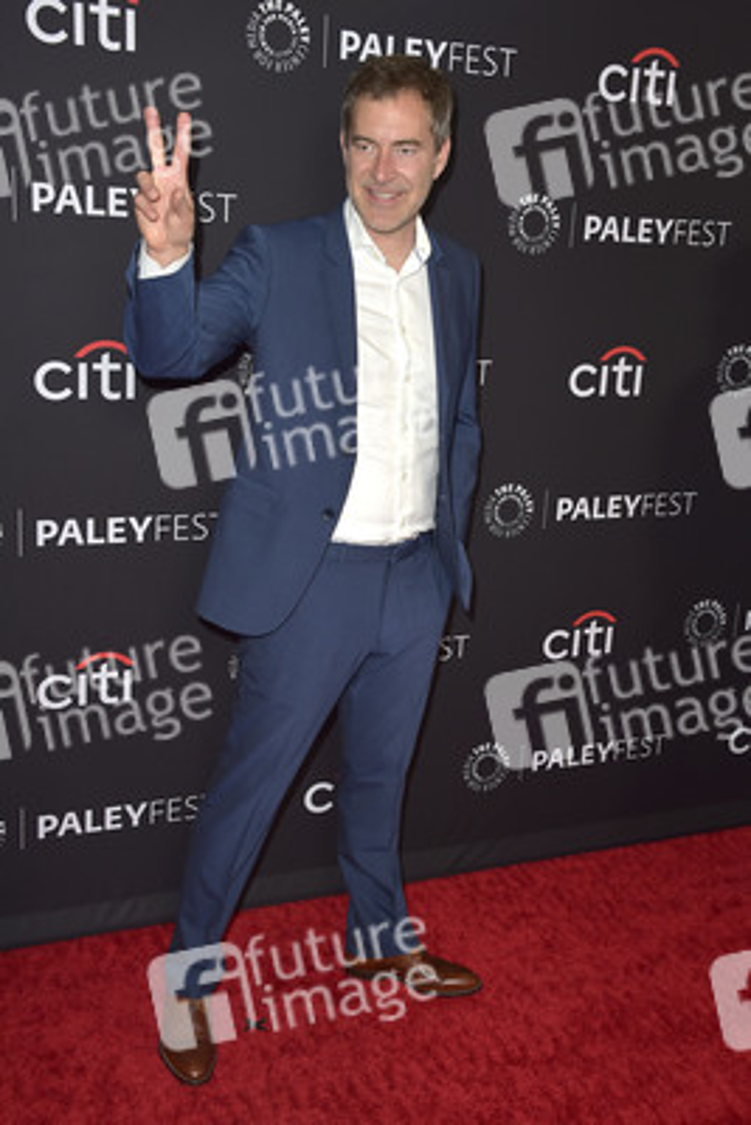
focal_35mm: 36
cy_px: 562
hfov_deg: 36.9
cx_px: 376
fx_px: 1125
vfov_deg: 53.1
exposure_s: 1/200
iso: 400
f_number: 6.3
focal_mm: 36
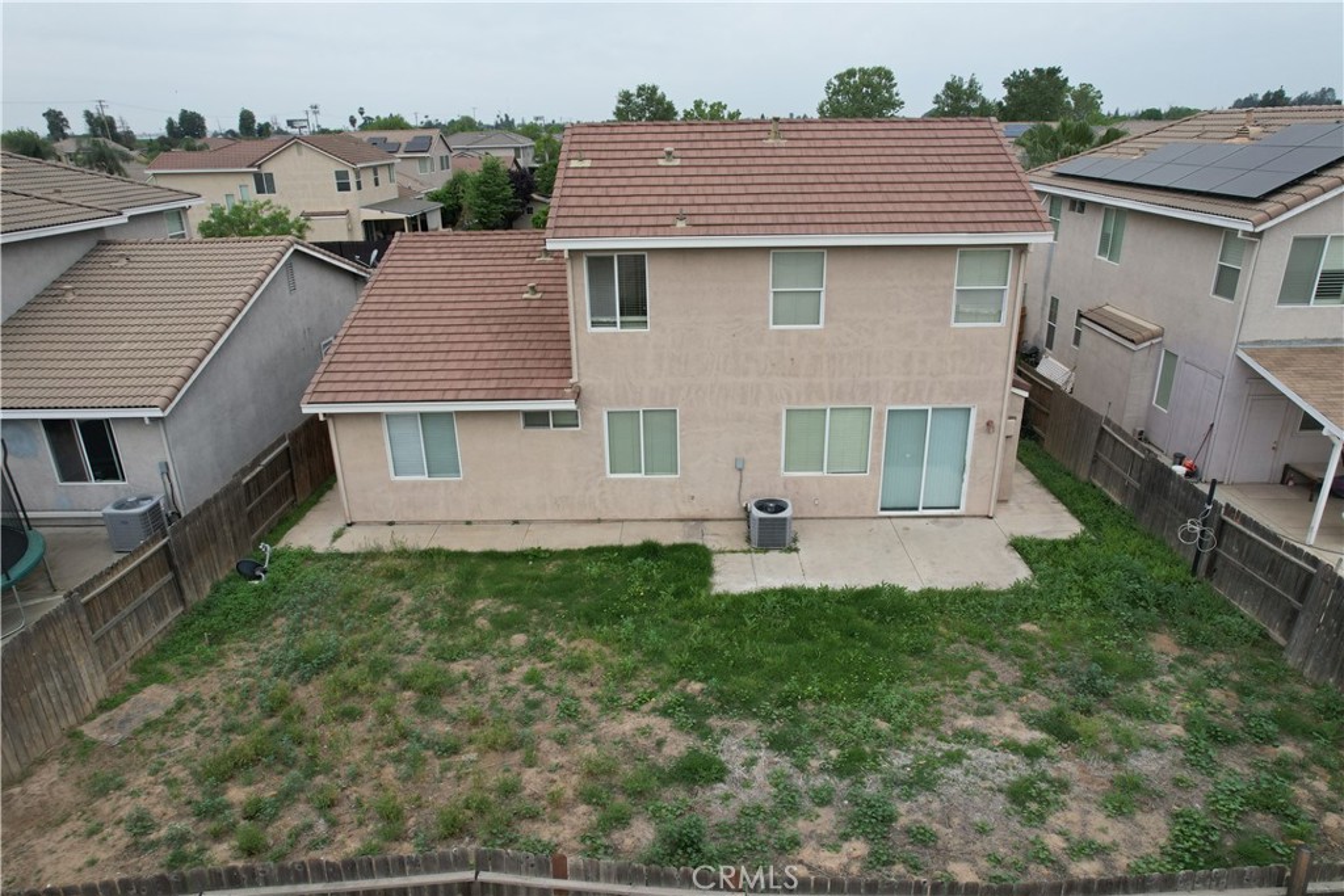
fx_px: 821
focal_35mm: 22
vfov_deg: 57.2
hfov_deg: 78.6
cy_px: 448
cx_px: 672
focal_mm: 8.38
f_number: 2.8
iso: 130
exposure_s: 1/1000
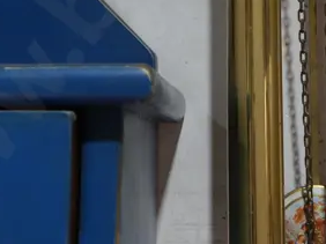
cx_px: 263
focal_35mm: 131
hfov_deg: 15.0
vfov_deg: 10.5
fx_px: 1233
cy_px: -224
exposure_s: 1/60
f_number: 4
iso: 320
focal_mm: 18
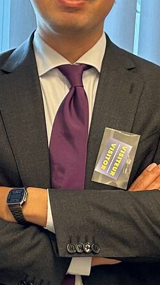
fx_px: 911
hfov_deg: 10.0
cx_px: -3
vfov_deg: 17.7
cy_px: 117
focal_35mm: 121
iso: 100
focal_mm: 5.7
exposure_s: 1/100
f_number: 1.5
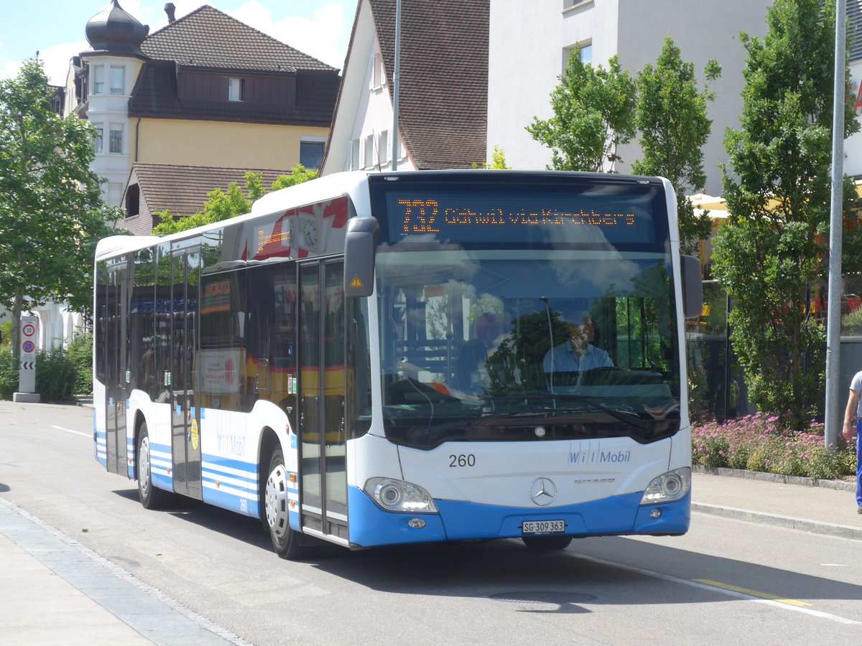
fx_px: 2241
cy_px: 323
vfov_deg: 16.4
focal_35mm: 90
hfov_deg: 21.8
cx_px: 431
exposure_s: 1/320
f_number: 4.6
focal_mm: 18
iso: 80
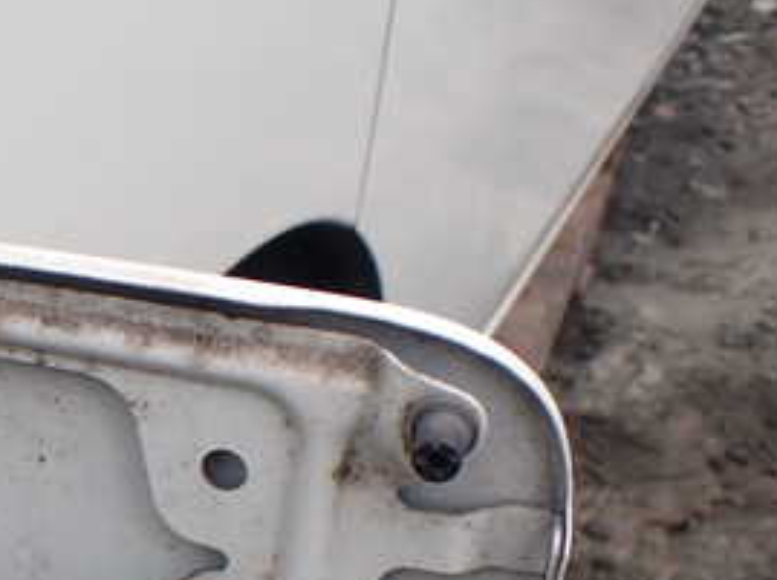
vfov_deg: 21.2
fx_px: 1502
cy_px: 557
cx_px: -72
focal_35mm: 67
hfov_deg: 26.7
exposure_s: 1/400
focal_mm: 5.4
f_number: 3.2
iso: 100
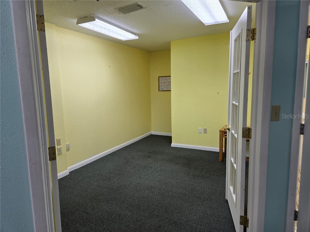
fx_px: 206
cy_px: 116
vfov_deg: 58.9
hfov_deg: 73.9
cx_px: 155
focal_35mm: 23
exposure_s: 1/120
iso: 50
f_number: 1.8
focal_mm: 5.4
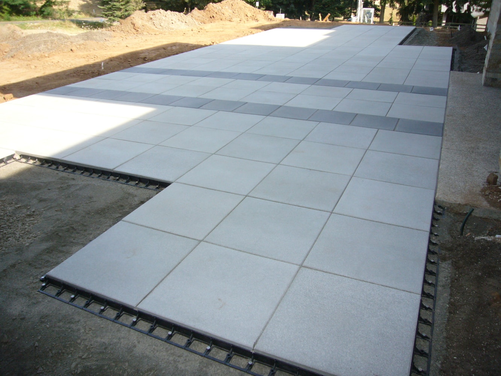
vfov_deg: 49.8
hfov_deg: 63.4
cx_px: 250
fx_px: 405
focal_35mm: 28
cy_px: 188
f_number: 2.8
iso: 100
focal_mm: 4.6
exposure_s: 1/250
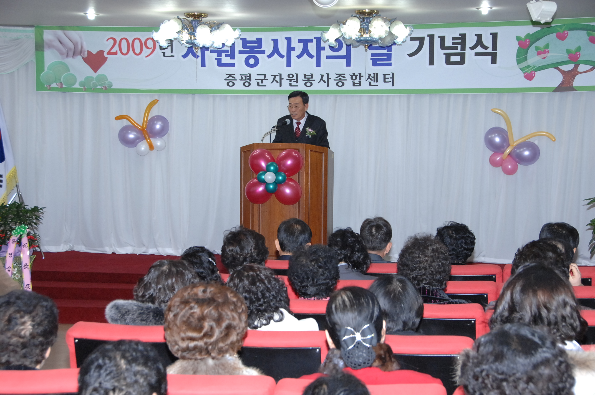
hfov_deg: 28.1
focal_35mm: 72
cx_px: 298
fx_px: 1189
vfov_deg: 18.9
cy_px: 198
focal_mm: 48
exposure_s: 1/60
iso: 800
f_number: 6.7
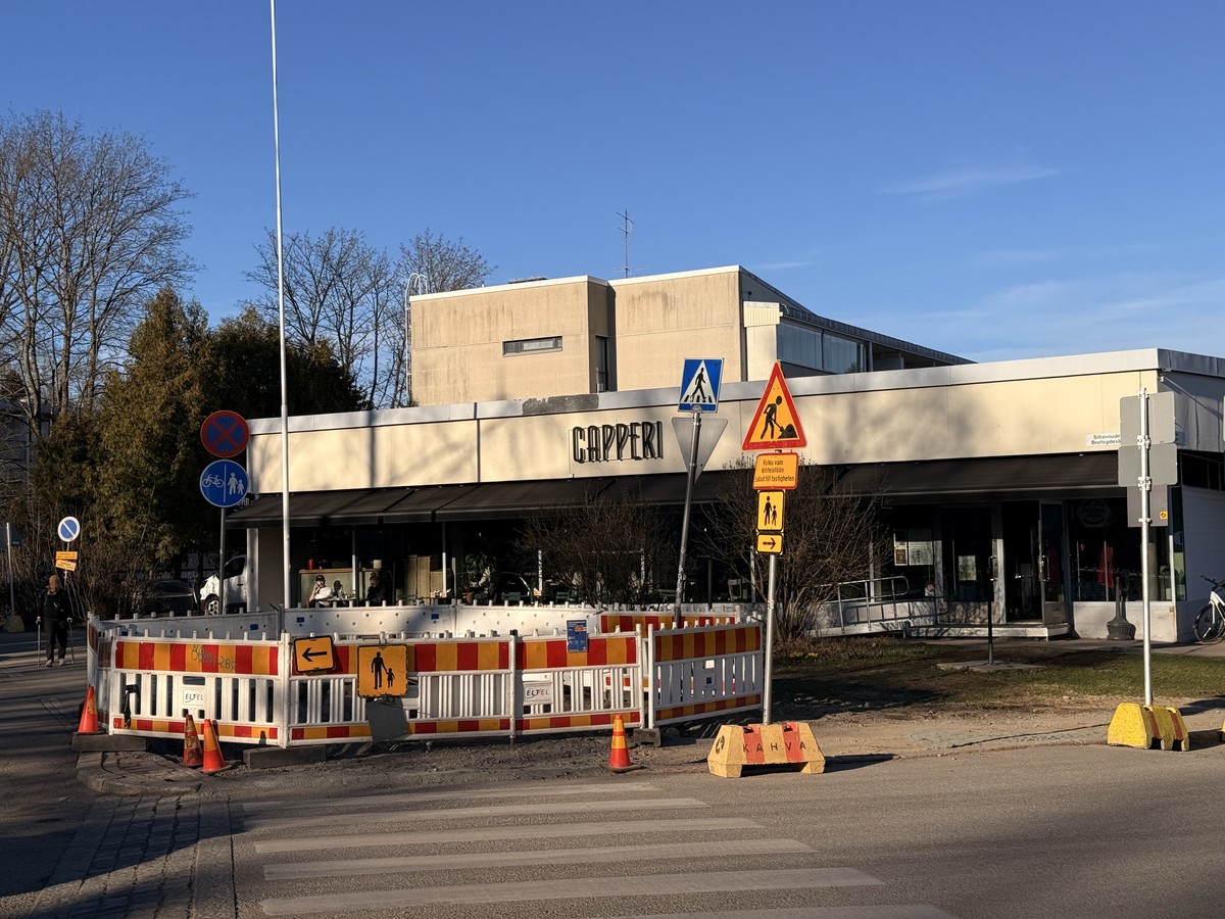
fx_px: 1699
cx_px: 612
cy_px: 460
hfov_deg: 39.7
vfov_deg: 30.3
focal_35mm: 48
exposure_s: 1/5587
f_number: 1.78
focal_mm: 6.76
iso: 64
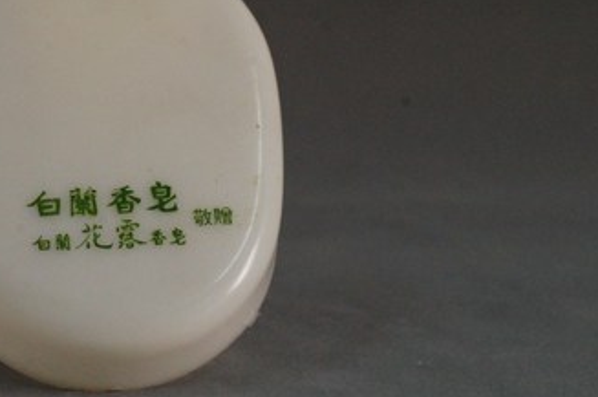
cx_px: 112
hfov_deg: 11.6
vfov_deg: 7.8
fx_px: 2919
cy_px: 173
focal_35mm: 176
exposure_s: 1/100
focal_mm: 60
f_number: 7.1
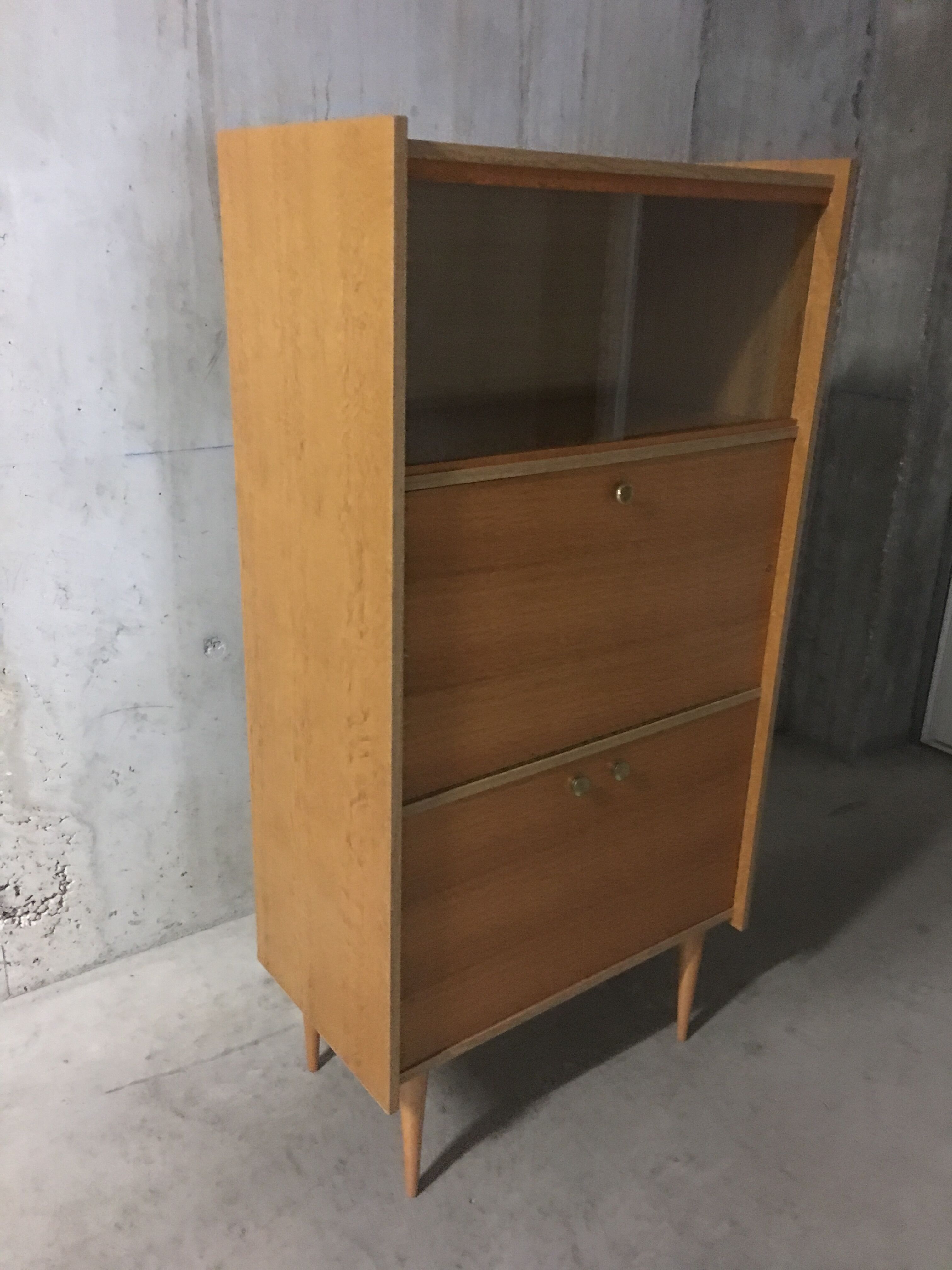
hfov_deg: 48.2
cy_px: 635
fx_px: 1063
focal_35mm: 29
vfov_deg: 61.7
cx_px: 476
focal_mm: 4.15
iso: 160
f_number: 2.2
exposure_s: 1/4
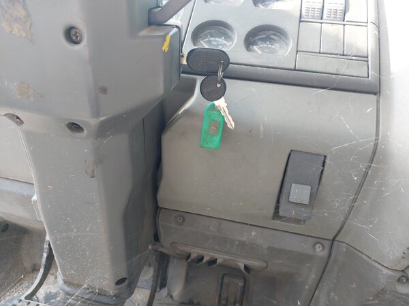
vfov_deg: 54.9
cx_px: 204
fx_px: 295
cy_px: 153
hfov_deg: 69.4
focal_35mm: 25
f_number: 1.8
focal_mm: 5.23
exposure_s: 1/100
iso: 64
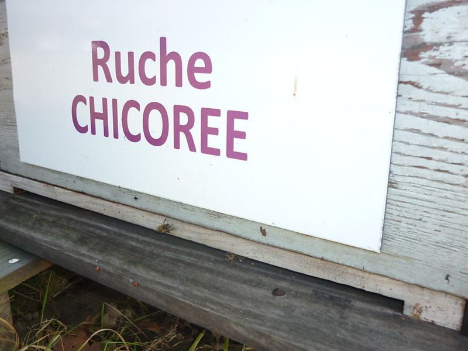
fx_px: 446
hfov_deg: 55.4
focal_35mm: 33
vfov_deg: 42.9
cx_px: 234
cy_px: 176
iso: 100
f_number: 2.8
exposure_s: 1/320
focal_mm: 5.5
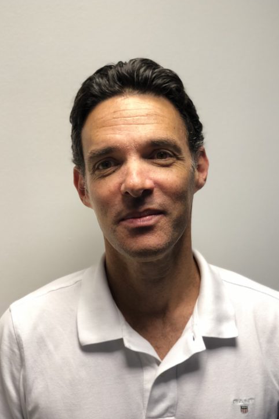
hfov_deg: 24.6
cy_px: 208
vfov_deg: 36.2
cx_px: 150
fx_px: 639
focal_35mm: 55
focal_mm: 6
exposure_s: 1/50
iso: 64
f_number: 2.4
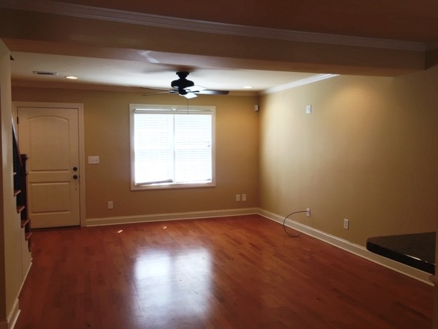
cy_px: 164
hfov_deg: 61.7
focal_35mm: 29
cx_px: 219
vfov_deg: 48.2
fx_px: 367
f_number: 2.2
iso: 40
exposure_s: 1/60
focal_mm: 4.15
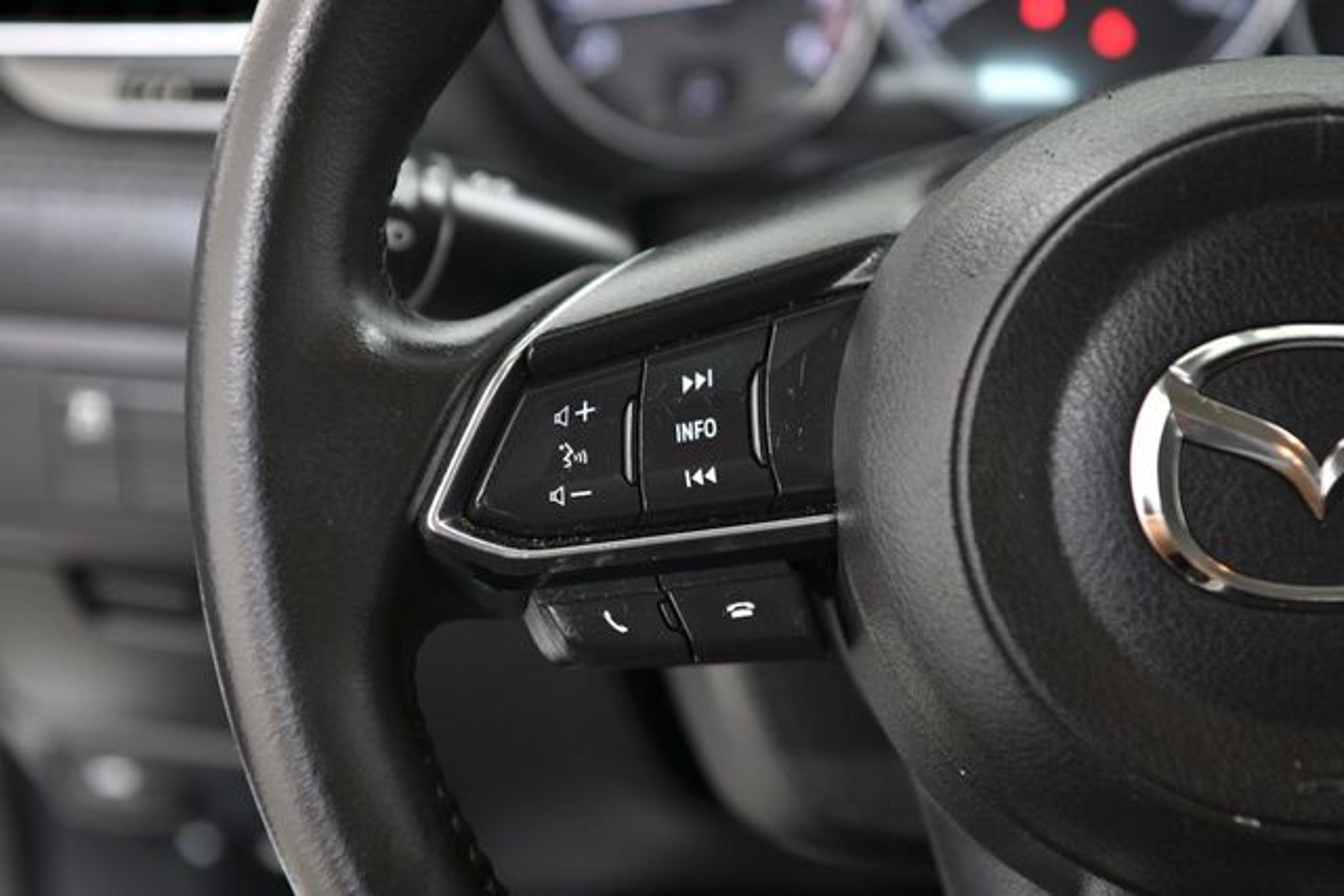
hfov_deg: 28.8
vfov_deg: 19.5
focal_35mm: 70
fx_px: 2614
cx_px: 672
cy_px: 448
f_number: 4.5
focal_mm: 70
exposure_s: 1/100
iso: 1000
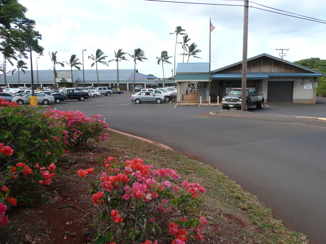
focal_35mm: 32
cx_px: 163
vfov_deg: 44.1
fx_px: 301
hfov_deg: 56.8
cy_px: 122
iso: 100
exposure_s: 1/250
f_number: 3.5
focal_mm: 5.2
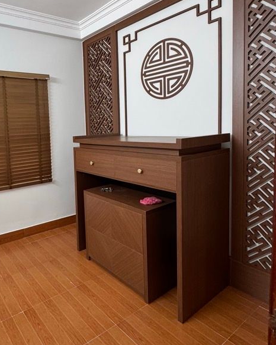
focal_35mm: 24
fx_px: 245
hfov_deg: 55.7
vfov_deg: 69.8
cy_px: 144
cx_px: 67
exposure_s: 1/50
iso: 200
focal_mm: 2.22
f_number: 2.2
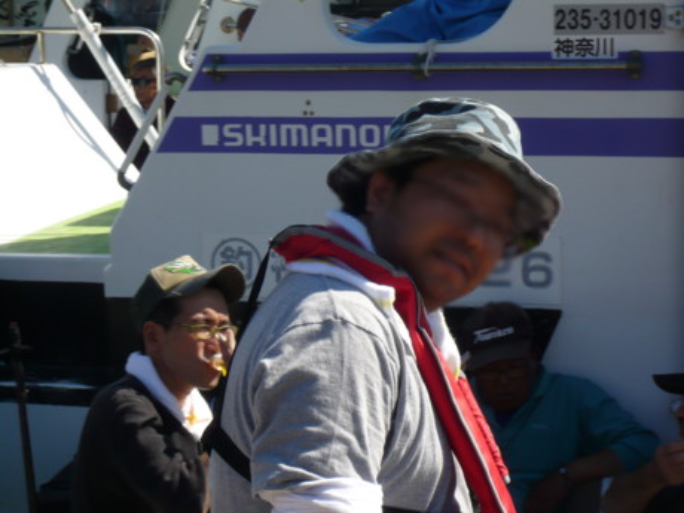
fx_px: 1976
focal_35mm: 100
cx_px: 342
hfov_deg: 19.6
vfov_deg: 14.8
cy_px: 256
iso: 100
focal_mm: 16.4
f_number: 5.6
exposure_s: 1/320
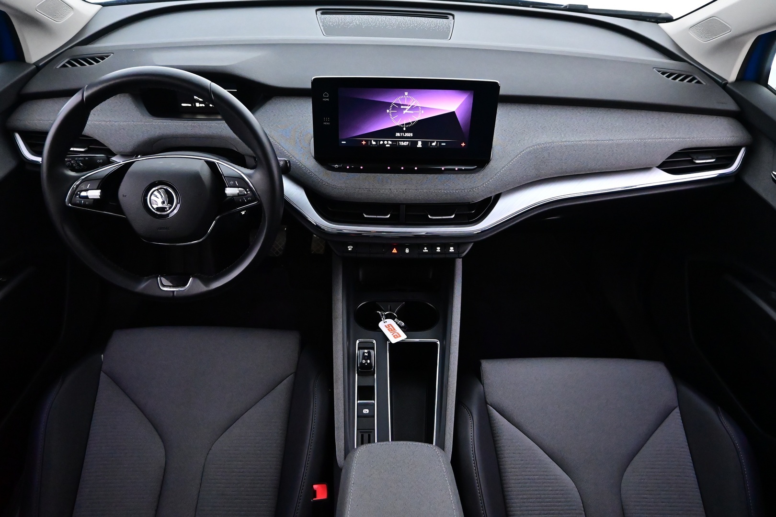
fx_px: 566
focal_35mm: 26
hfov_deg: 68.9
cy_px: 258
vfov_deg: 49.1
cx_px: 388
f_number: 3.5
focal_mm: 17.5
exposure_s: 1/50
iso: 6400
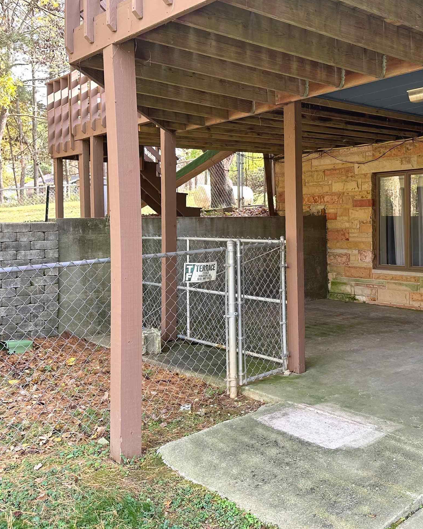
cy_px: 234
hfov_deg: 39.1
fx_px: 579
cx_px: 315
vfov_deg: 49.0
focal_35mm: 37
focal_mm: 6.86
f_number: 1.78
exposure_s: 1/121
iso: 64
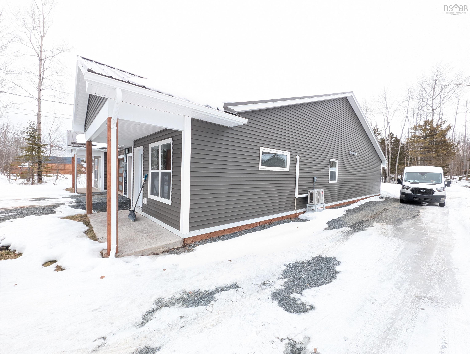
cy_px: 177
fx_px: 177
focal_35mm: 13
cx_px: 235
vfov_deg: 90.1
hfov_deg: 106.1
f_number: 2.2
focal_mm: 1.95
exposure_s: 1/133
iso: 49
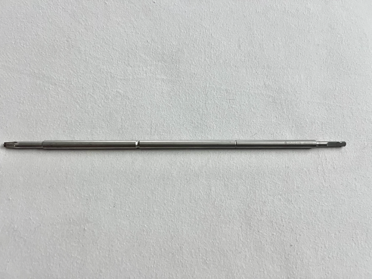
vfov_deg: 53.1
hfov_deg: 67.3
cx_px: 186
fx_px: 279
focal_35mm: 26
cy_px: 140
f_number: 1.5
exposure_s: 1/60
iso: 250
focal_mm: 5.7
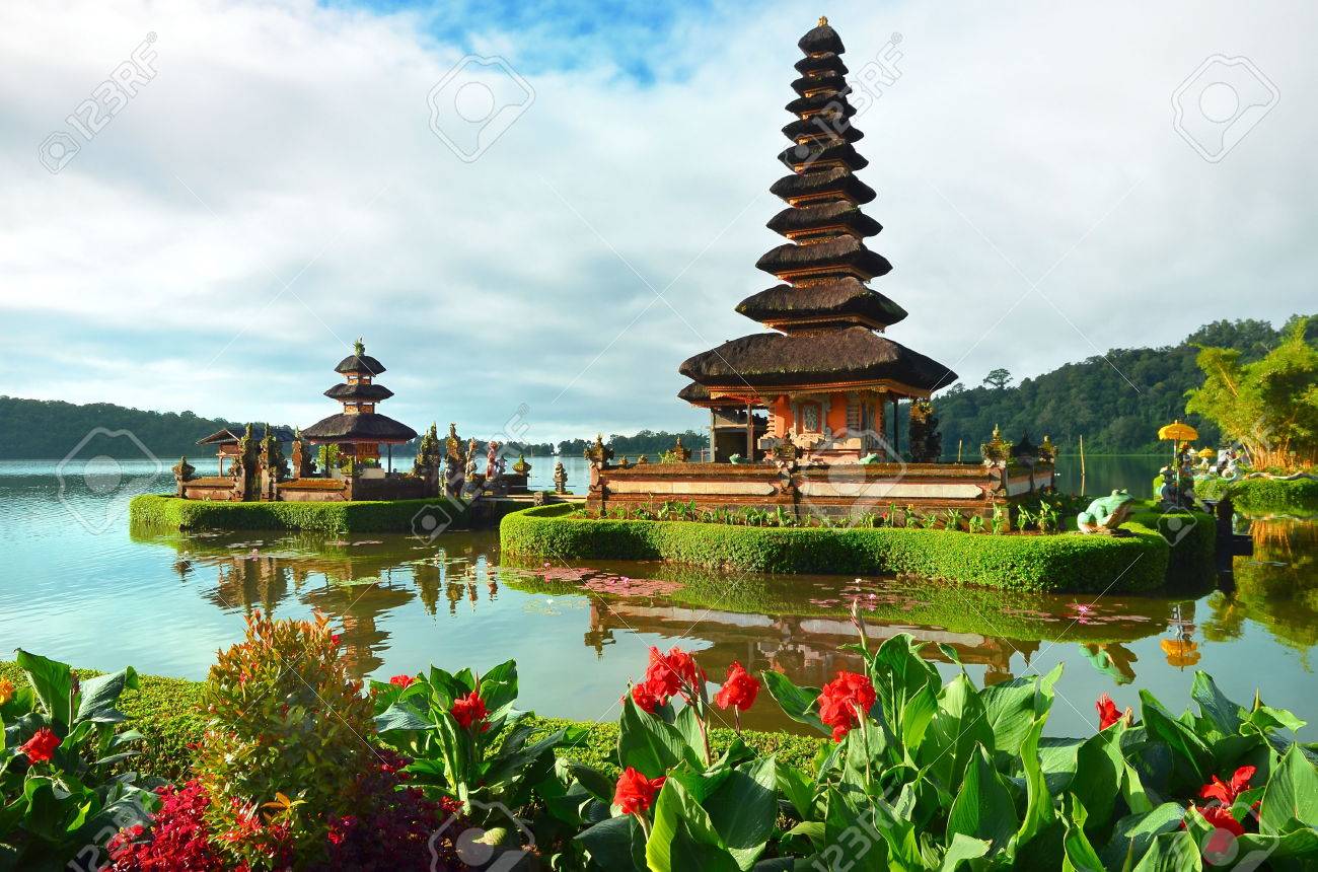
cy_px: 436
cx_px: 659
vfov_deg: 52.9
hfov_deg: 73.9
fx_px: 877
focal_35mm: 24
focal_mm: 16
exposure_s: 1/125
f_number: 9
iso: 100
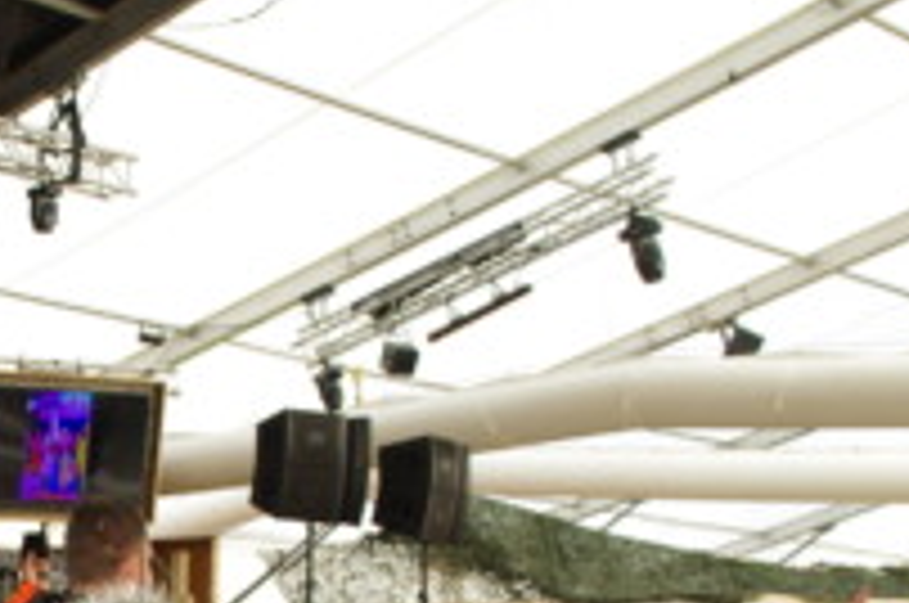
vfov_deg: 12.9
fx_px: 2622
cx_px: -140
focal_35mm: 104
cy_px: 632
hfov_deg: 18.8
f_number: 6.3
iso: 400
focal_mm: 28
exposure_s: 1/50
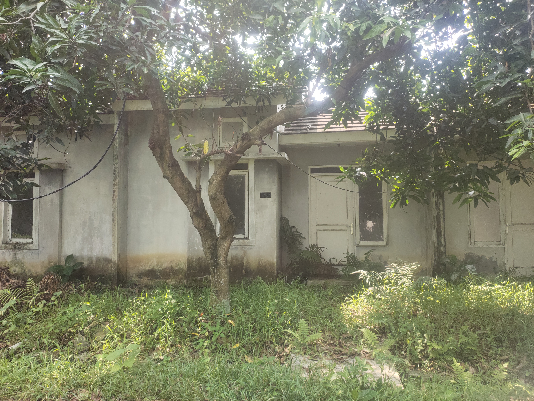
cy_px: 200
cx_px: 267
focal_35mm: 26
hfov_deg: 67.3
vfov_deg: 53.1
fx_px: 401
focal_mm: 4.74
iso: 56
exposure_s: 1/243
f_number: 1.79
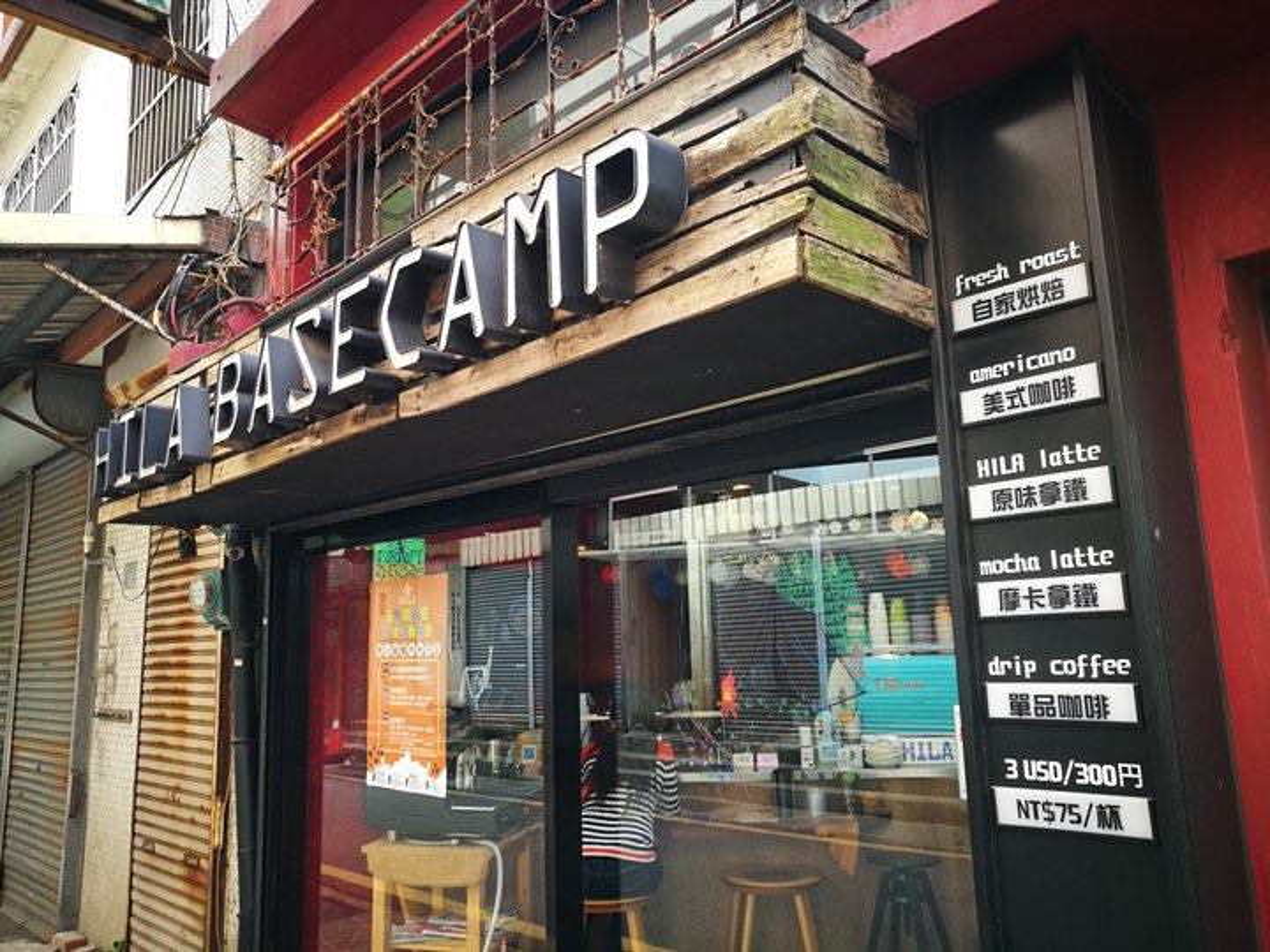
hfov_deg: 65.3
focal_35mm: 27
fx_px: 991
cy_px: 476
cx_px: 635
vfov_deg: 51.4
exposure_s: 1/60
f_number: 2.2
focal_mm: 4.5
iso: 80
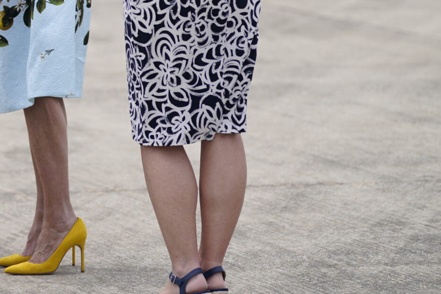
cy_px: -60
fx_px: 5647
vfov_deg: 3.0
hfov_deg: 4.5
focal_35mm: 461
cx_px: -140
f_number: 4
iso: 200
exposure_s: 1/1600
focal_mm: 168
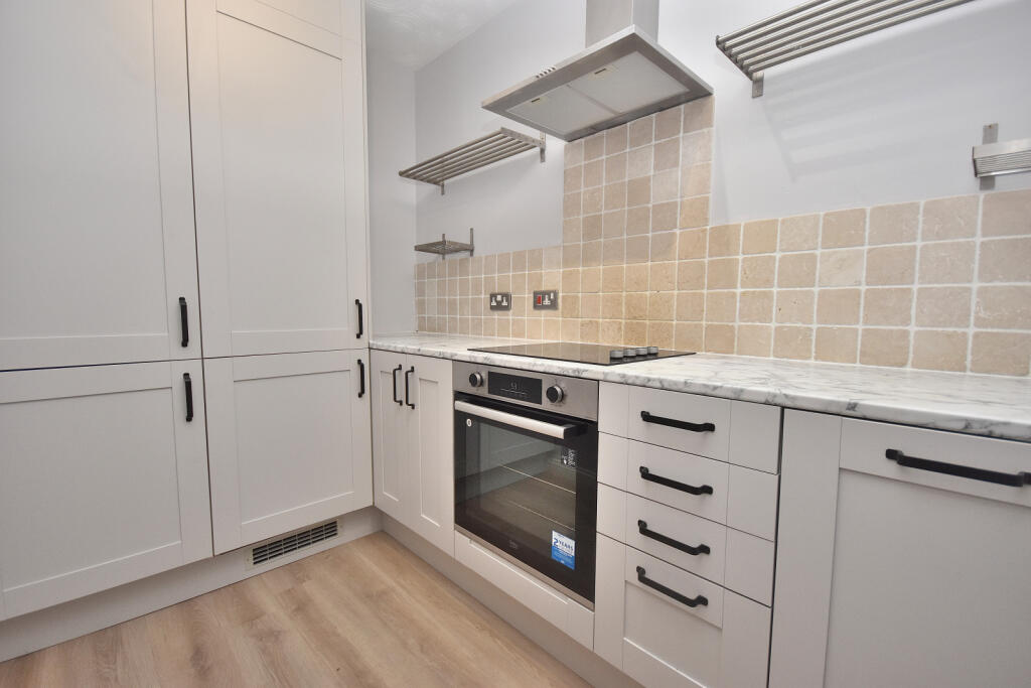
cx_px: 516
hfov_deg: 100.4
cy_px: 344
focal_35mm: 15
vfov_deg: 77.3
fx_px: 430
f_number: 4.5
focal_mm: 10
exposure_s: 1/200
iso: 400
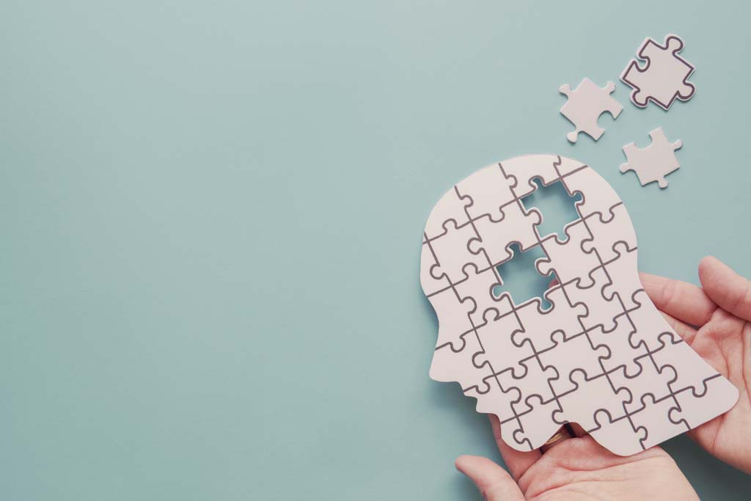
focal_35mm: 42
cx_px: 376
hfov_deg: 46.4
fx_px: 876
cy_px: 250
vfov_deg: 31.9
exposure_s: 1/50
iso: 200
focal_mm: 28
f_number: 6.3
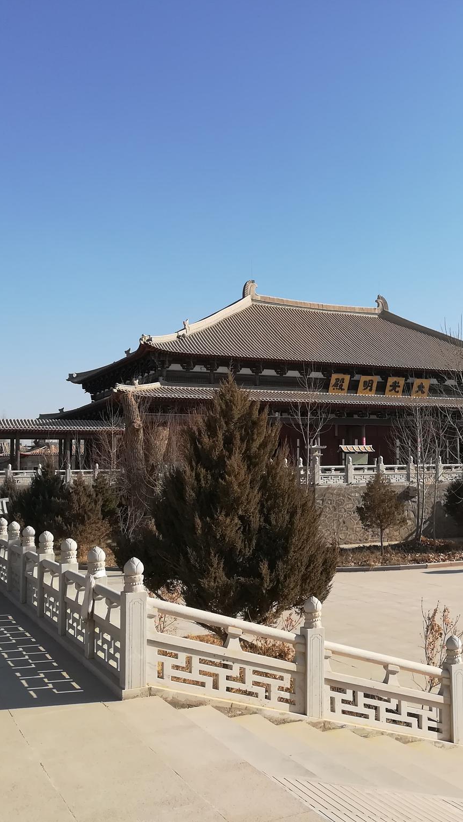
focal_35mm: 38
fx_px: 829
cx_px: 430
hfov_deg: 29.7
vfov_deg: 52.8
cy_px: 410
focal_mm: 3.83
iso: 50
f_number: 2.2
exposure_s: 1/1290
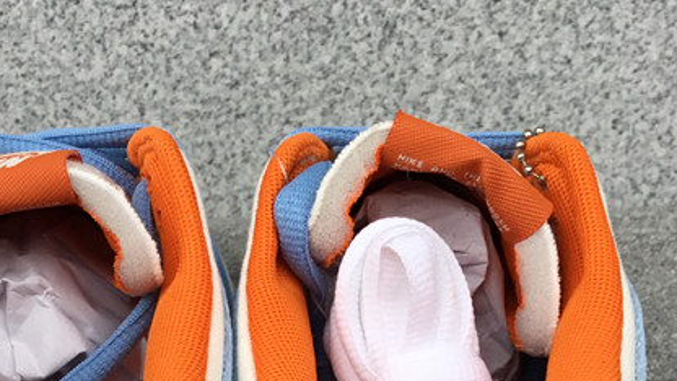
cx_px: 265
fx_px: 1310
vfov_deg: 15.8
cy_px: 471
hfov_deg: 28.9
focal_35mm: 73
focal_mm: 3.3
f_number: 2.4
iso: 25
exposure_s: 1/100
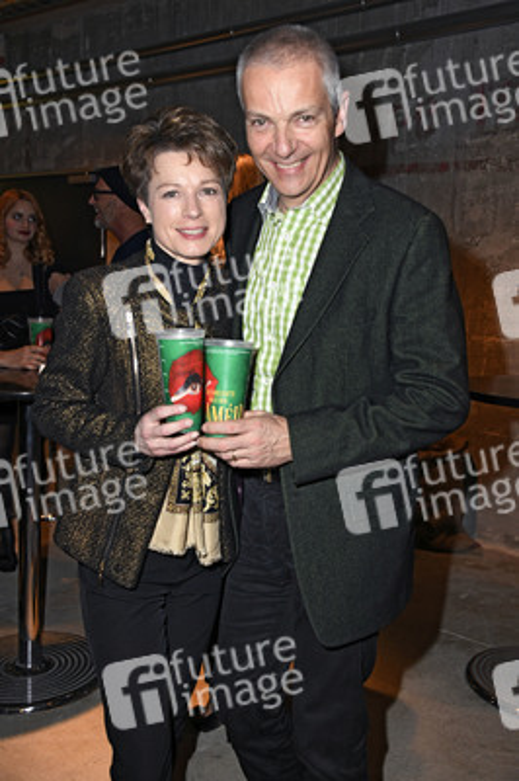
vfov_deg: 50.7
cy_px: 390
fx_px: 823
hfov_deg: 35.0
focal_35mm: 38
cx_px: 260
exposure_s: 1/60
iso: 2000
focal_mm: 38
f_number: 6.3
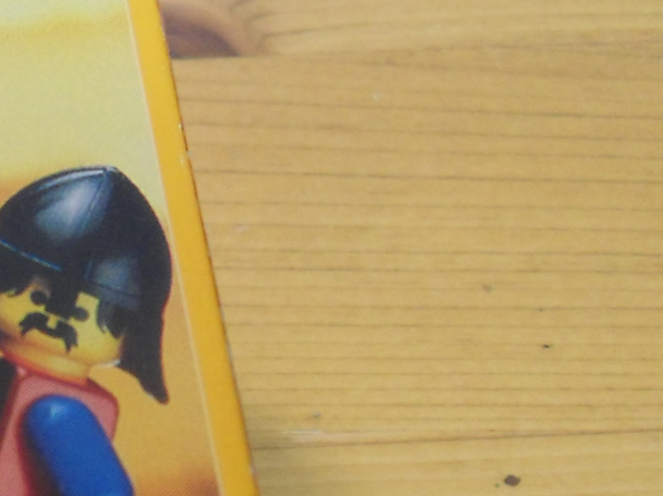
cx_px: -297
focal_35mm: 74
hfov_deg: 22.3
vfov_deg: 19.5
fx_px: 1417
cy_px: 442
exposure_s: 1/30
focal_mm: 4.2
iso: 160
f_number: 3.3
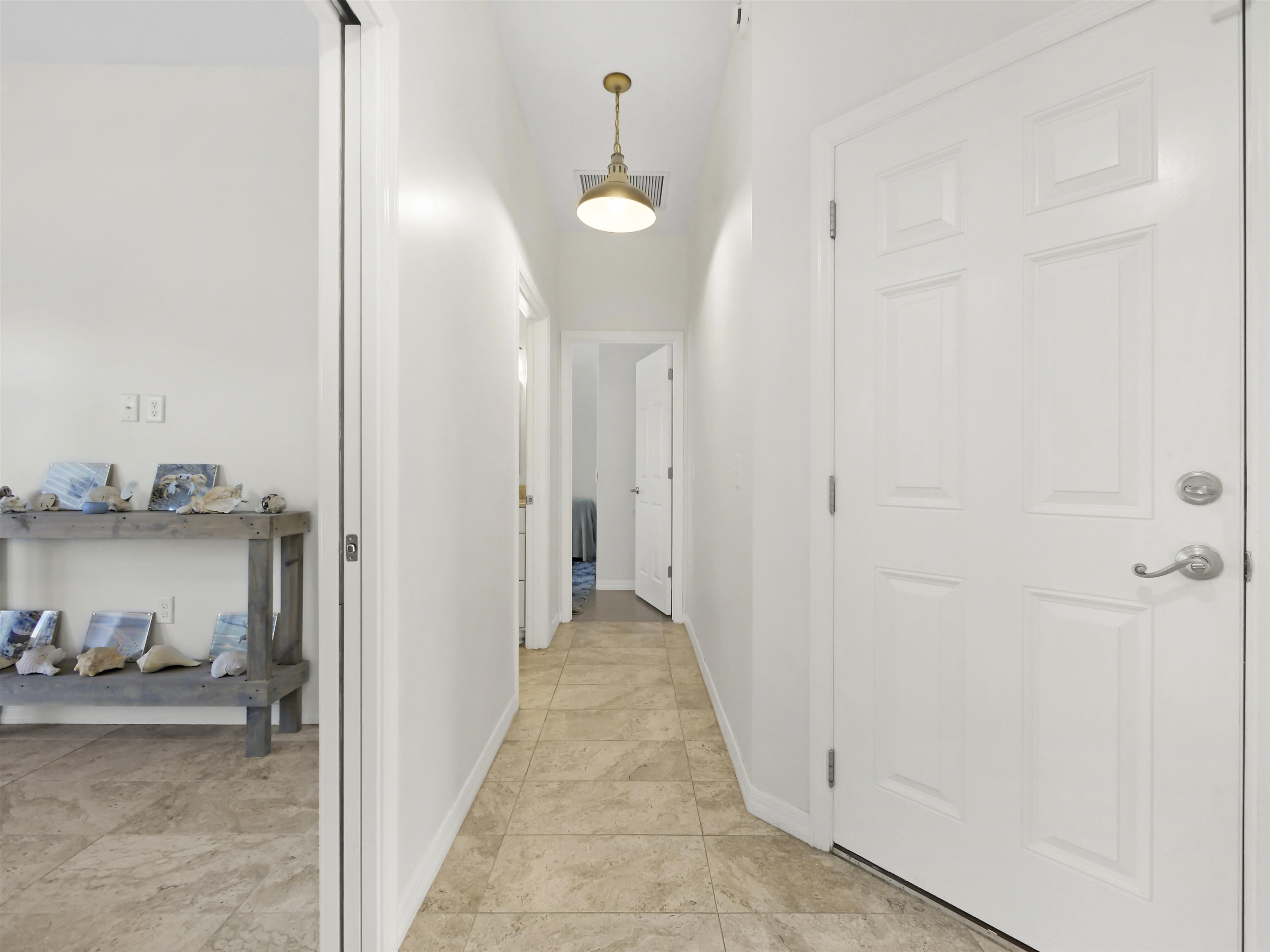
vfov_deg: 85.7
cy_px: 476
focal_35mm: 14
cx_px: 635
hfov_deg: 102.1
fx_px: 514
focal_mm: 7
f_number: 4
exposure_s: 1/200
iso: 400
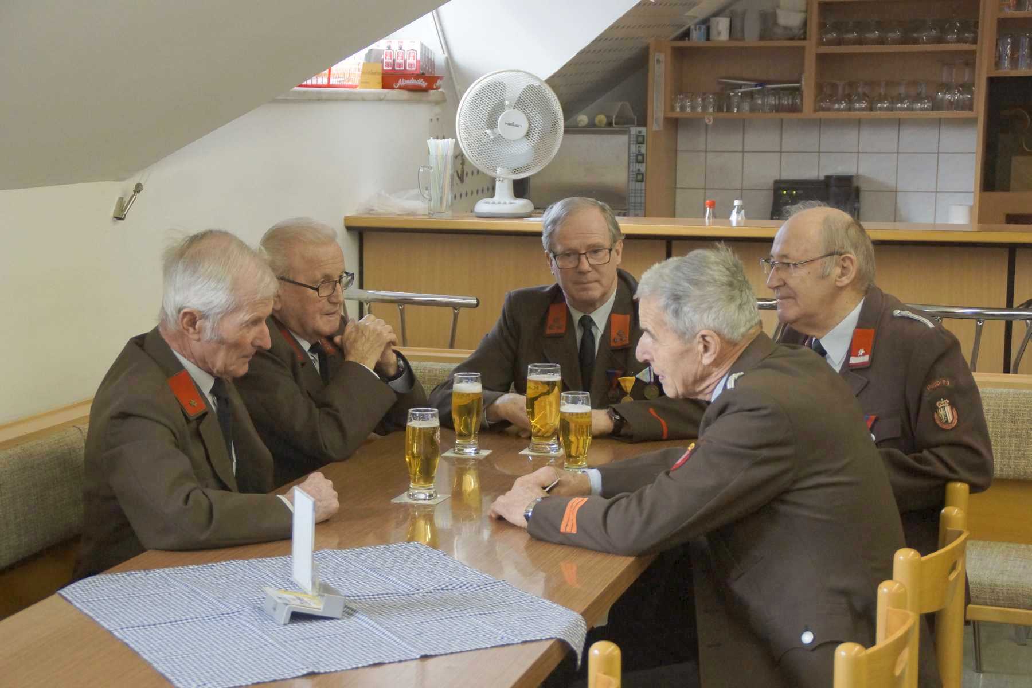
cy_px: 344
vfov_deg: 18.2
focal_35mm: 75
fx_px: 2150
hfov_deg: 27.0
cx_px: 516
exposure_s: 1/125
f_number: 4.5
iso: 1600
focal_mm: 50
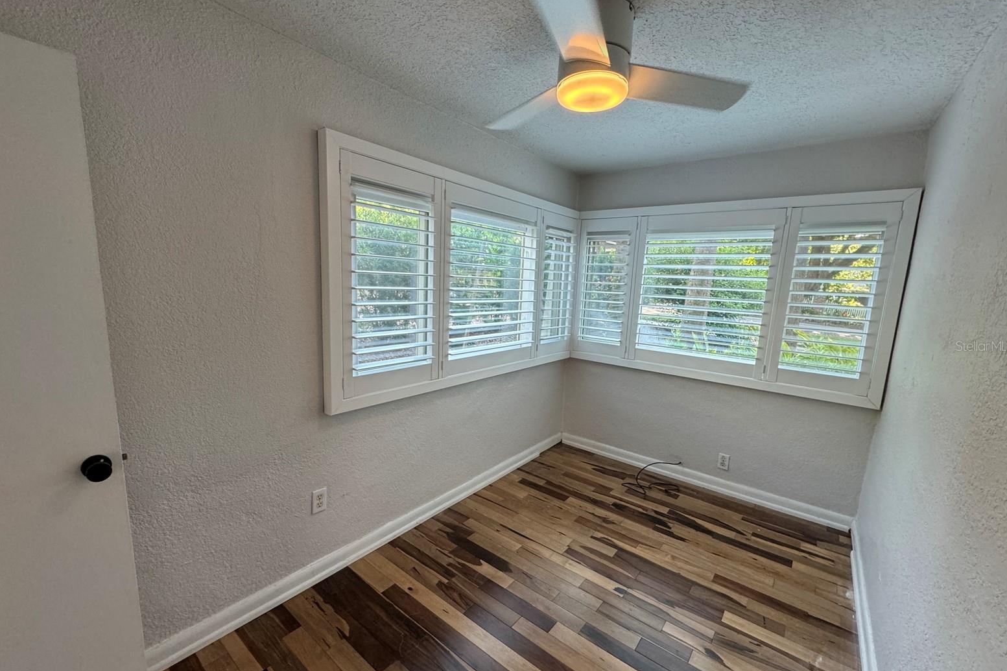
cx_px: 498
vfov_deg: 77.3
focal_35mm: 15
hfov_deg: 100.4
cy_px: 346
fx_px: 420
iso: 250
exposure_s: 1/60
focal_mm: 2.22
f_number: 2.2
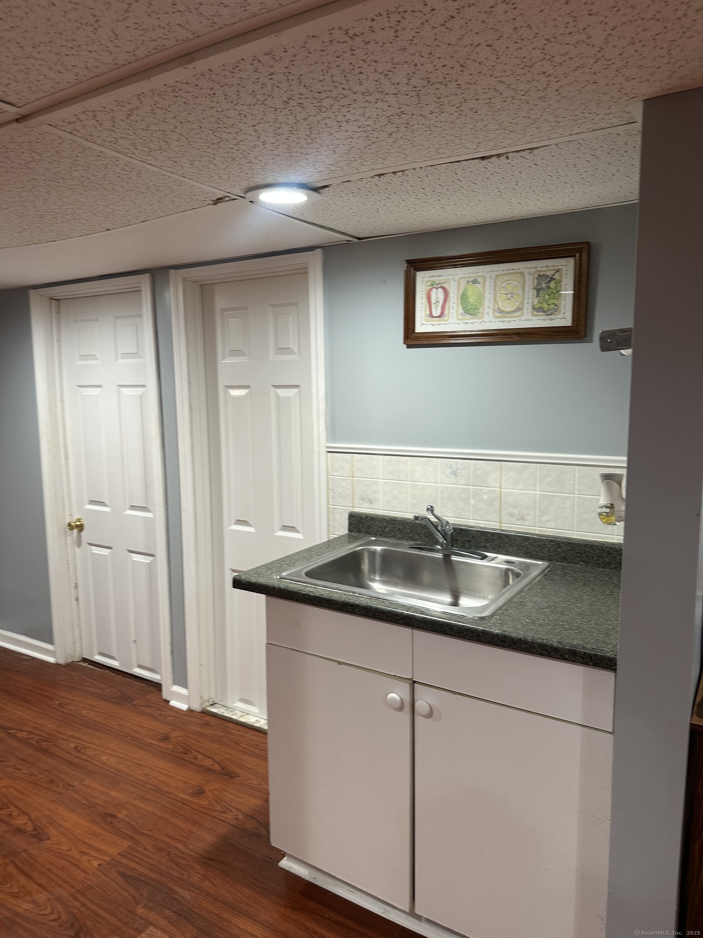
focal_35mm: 24
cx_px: 352
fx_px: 650
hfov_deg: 56.8
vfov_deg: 71.6
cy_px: 469
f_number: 1.78
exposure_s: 1/60
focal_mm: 6.86
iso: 125
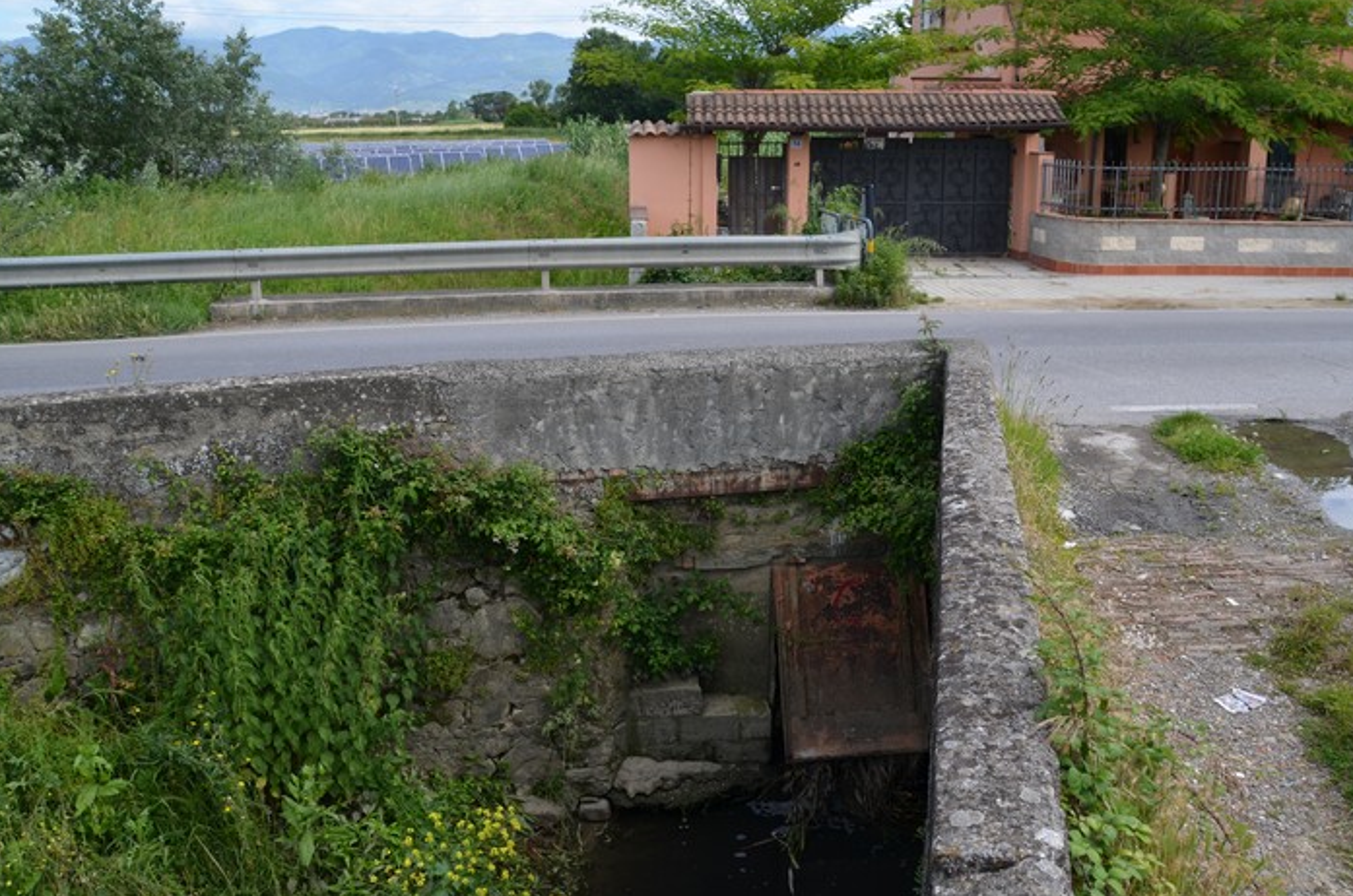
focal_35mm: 31
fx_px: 1163
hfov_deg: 60.4
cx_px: 697
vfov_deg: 42.2
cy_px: 425
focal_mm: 18
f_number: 8
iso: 200
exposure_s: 1/250
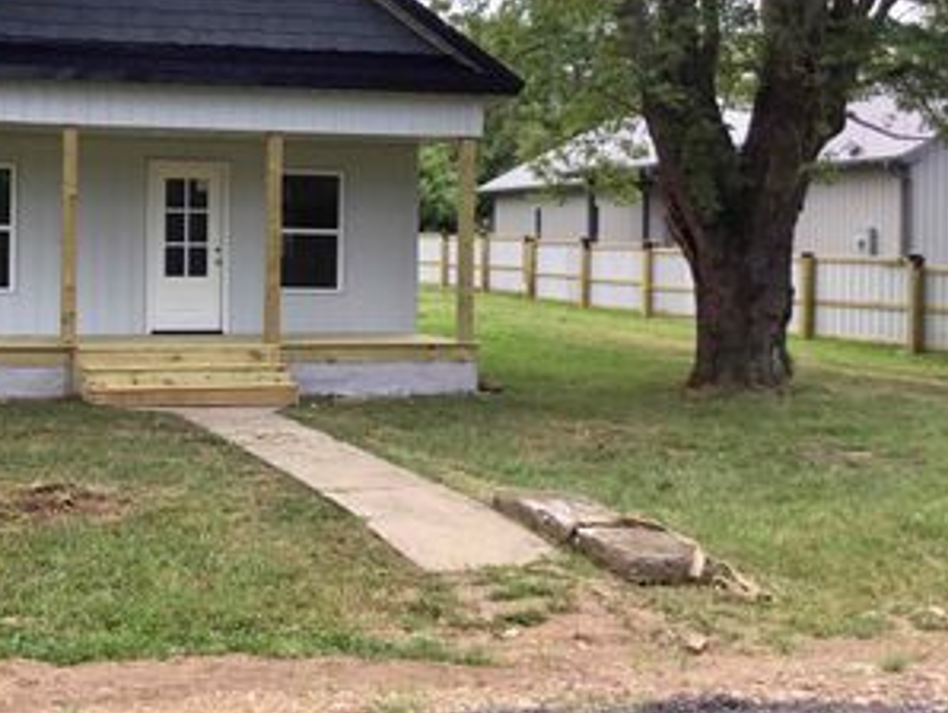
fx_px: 1425
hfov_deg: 35.6
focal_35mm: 52
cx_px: 191
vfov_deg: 27.9
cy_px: 244
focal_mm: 3.3
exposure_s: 1/351
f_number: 2.4
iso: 25
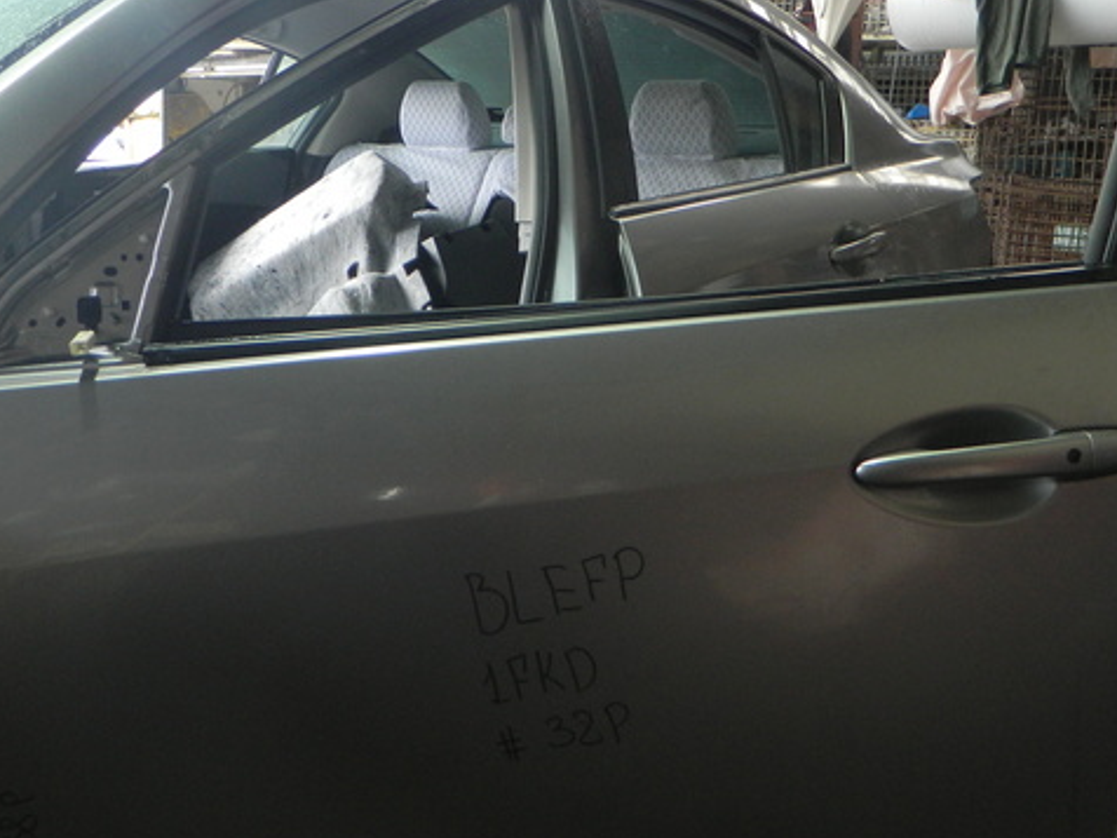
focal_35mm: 42
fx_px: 1355
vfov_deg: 34.3
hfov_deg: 44.8
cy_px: 430
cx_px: 526
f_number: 3.1
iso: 110
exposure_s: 1/30
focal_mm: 4.5
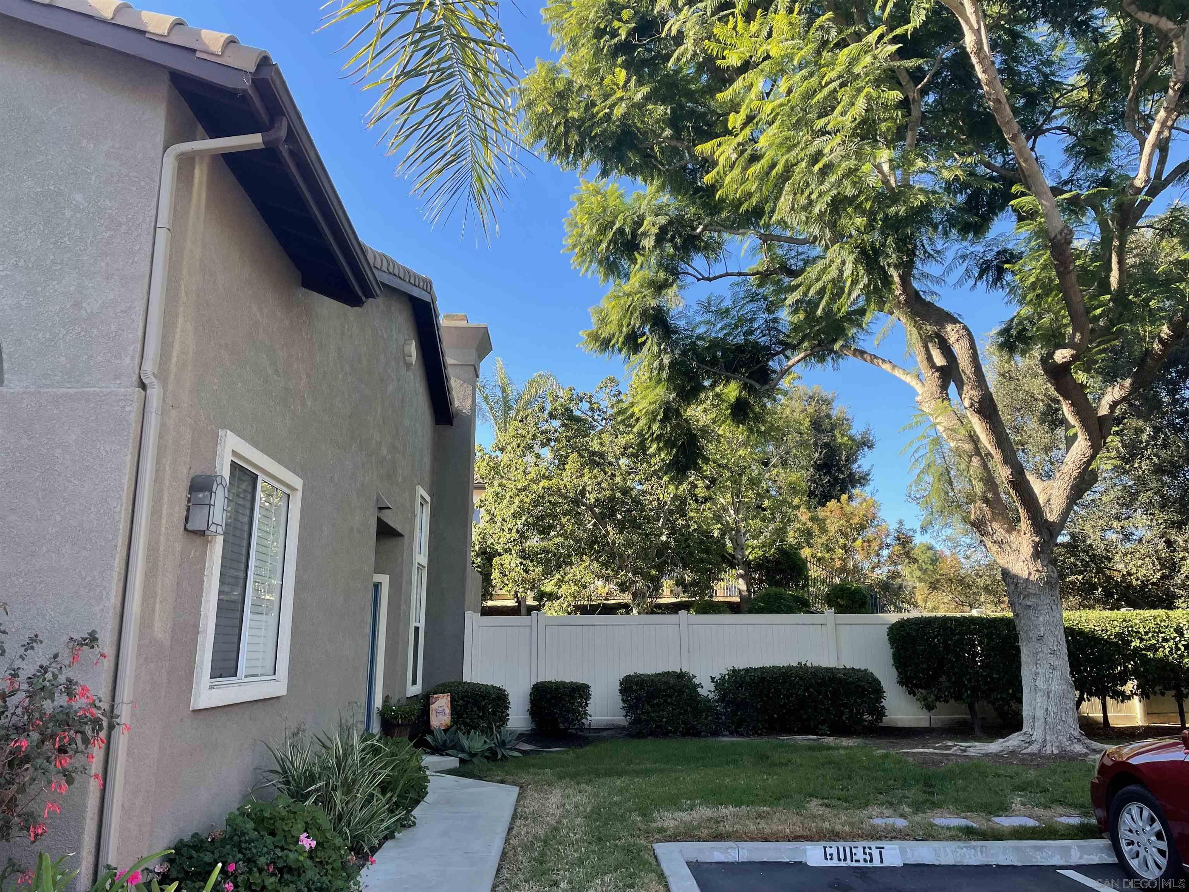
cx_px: 594
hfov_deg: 67.3
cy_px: 446
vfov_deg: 53.1
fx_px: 893
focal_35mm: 26
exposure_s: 1/673
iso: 32
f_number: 1.6
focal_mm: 4.2
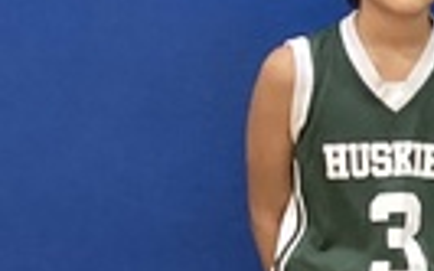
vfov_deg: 5.7
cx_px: 1090
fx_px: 2707
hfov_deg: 8.3
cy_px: 310
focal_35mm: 229
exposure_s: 1/60
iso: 100
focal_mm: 3.99
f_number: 1.8
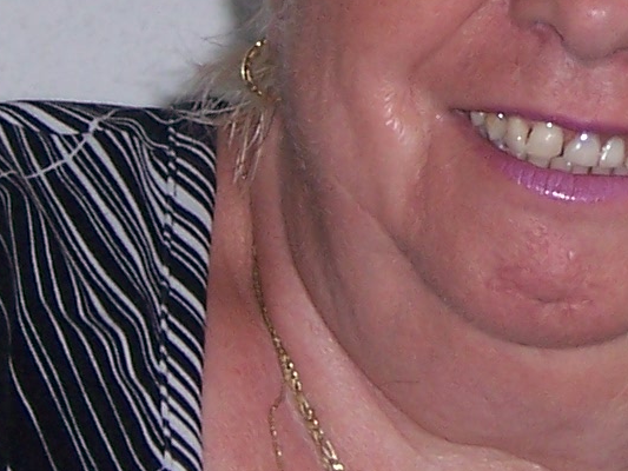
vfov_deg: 5.1
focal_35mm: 290
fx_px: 5262
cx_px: 614
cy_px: 32
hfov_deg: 6.8
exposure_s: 1/90
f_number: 4
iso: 80
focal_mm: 10
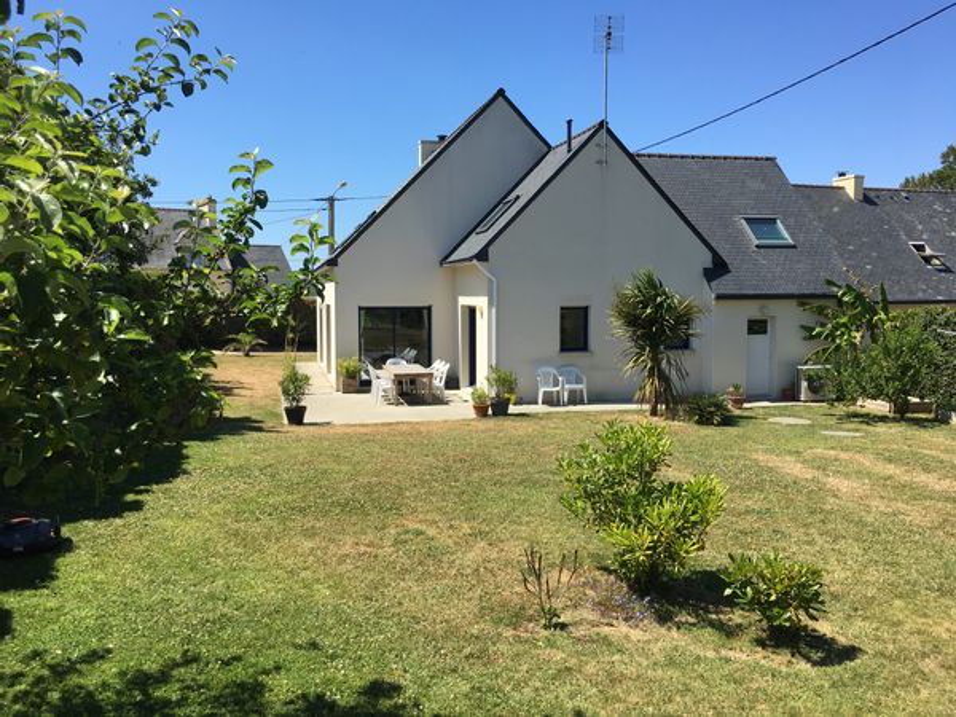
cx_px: 478
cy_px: 358
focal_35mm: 29
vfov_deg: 48.2
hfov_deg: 61.7
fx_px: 801
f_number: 2.2
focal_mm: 4.15
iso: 25
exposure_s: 1/1374
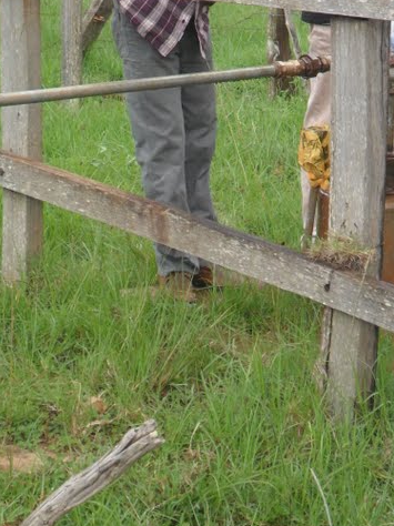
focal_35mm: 160
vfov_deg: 12.3
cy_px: 41
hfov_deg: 9.3
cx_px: 297
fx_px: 2430
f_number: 3.9
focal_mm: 13.2
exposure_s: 1/125
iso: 80
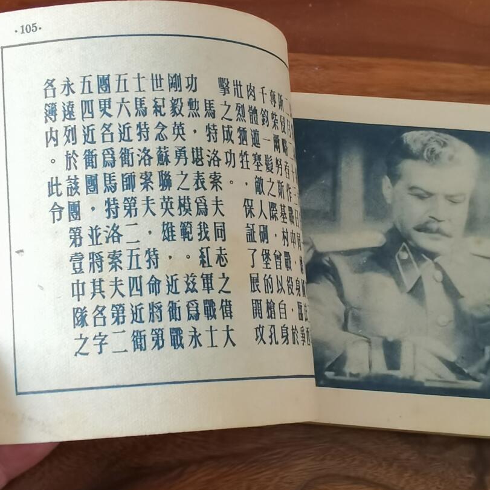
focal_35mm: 53
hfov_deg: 32.1
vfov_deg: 32.2
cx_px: 297
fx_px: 849
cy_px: 230
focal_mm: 2.26
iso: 400
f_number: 2.2
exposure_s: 1/25
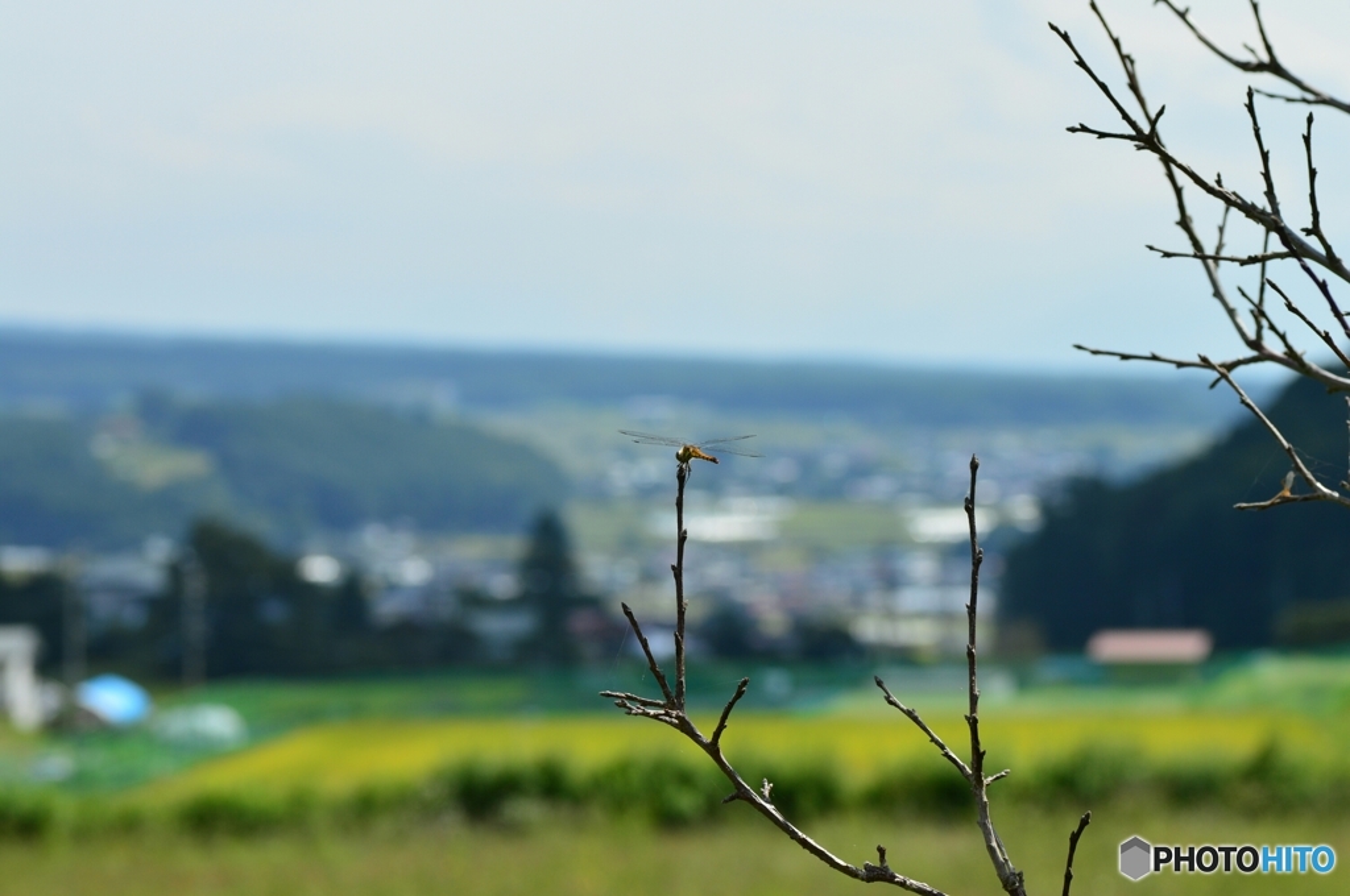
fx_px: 5056
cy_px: 448
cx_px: 675
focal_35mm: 135
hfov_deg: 15.2
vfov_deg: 10.1
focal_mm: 90
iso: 200
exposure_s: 1/640
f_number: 9
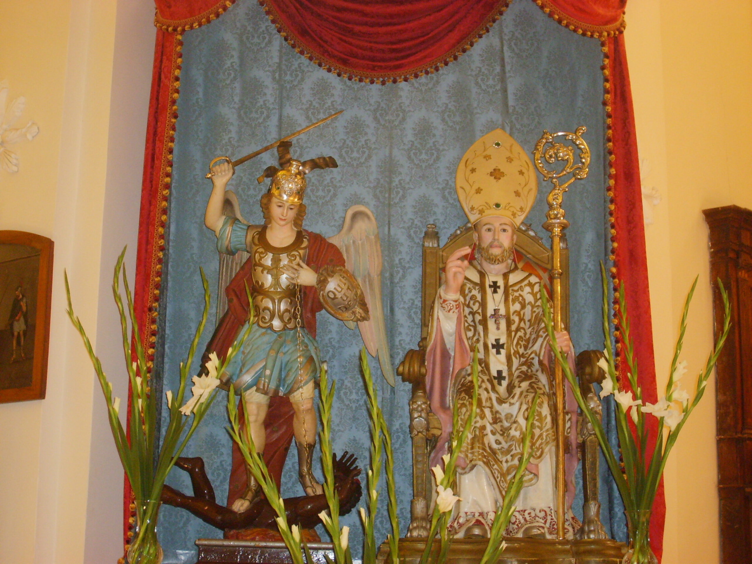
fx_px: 1325
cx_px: 376
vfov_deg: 24.0
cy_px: 282
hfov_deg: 31.7
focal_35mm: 61
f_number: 3.6
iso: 235
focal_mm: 10.3
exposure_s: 1/60
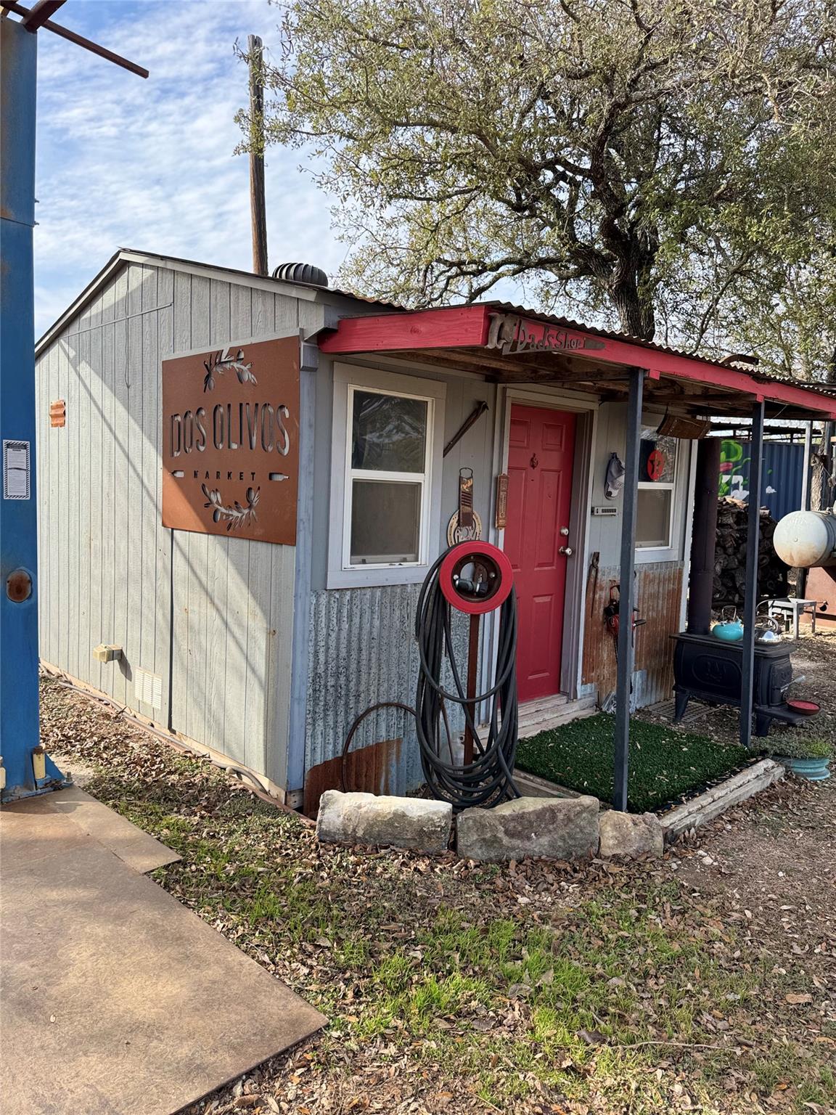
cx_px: 418
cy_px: 558
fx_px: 773
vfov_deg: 71.6
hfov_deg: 56.8
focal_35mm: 24
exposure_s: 1/1456
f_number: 1.78
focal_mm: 6.76
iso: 80
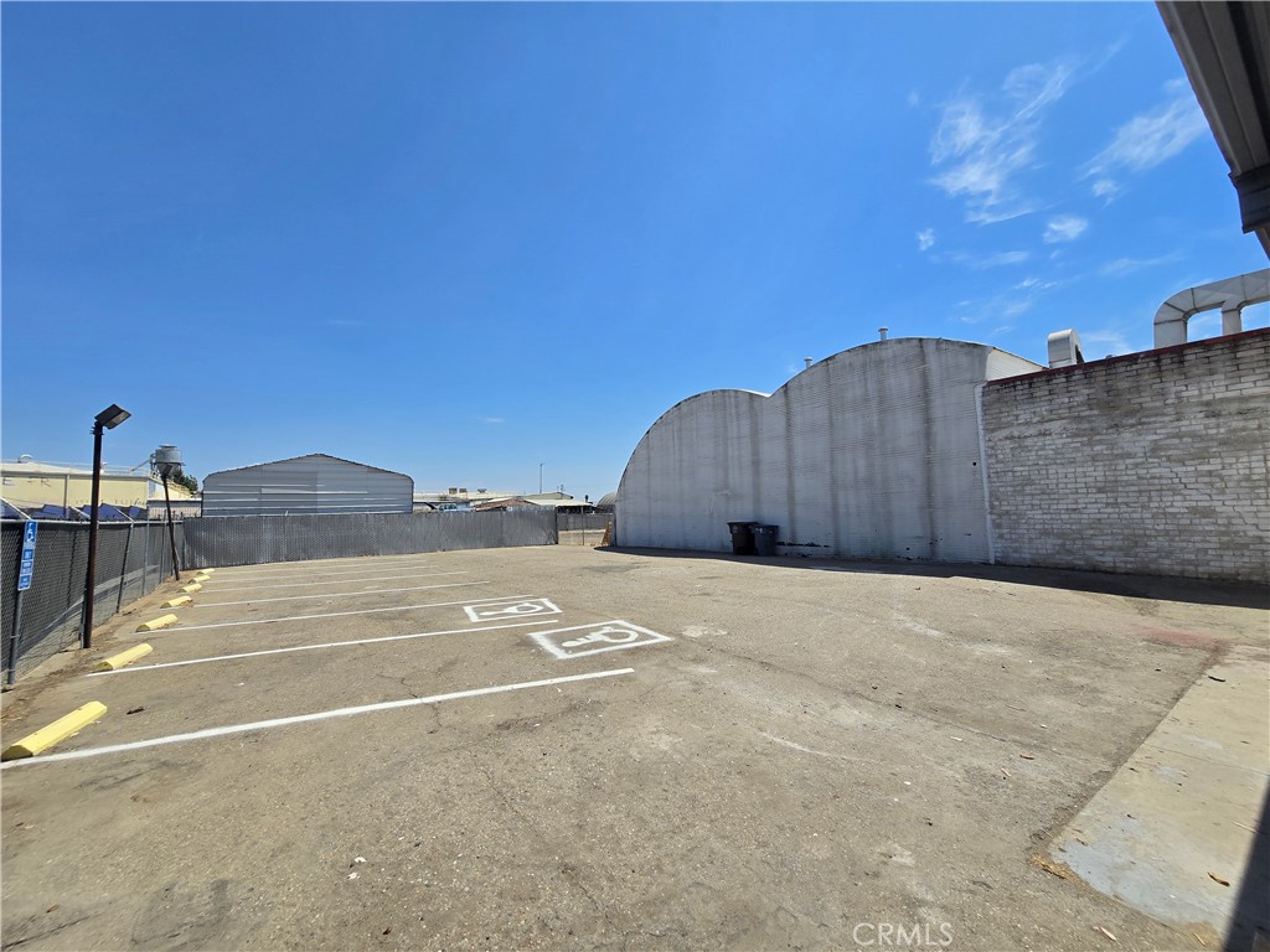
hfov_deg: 106.2
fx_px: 477
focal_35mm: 13
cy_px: 476
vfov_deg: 89.9
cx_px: 635
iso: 50
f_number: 2.2
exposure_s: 1/3758
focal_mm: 2.2
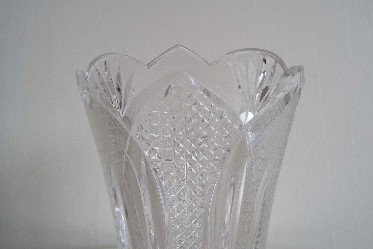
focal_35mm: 30
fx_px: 311
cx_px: 186
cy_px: 124
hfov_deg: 61.9
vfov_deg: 43.7
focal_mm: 20
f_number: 7.1
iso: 1600
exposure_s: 1/200
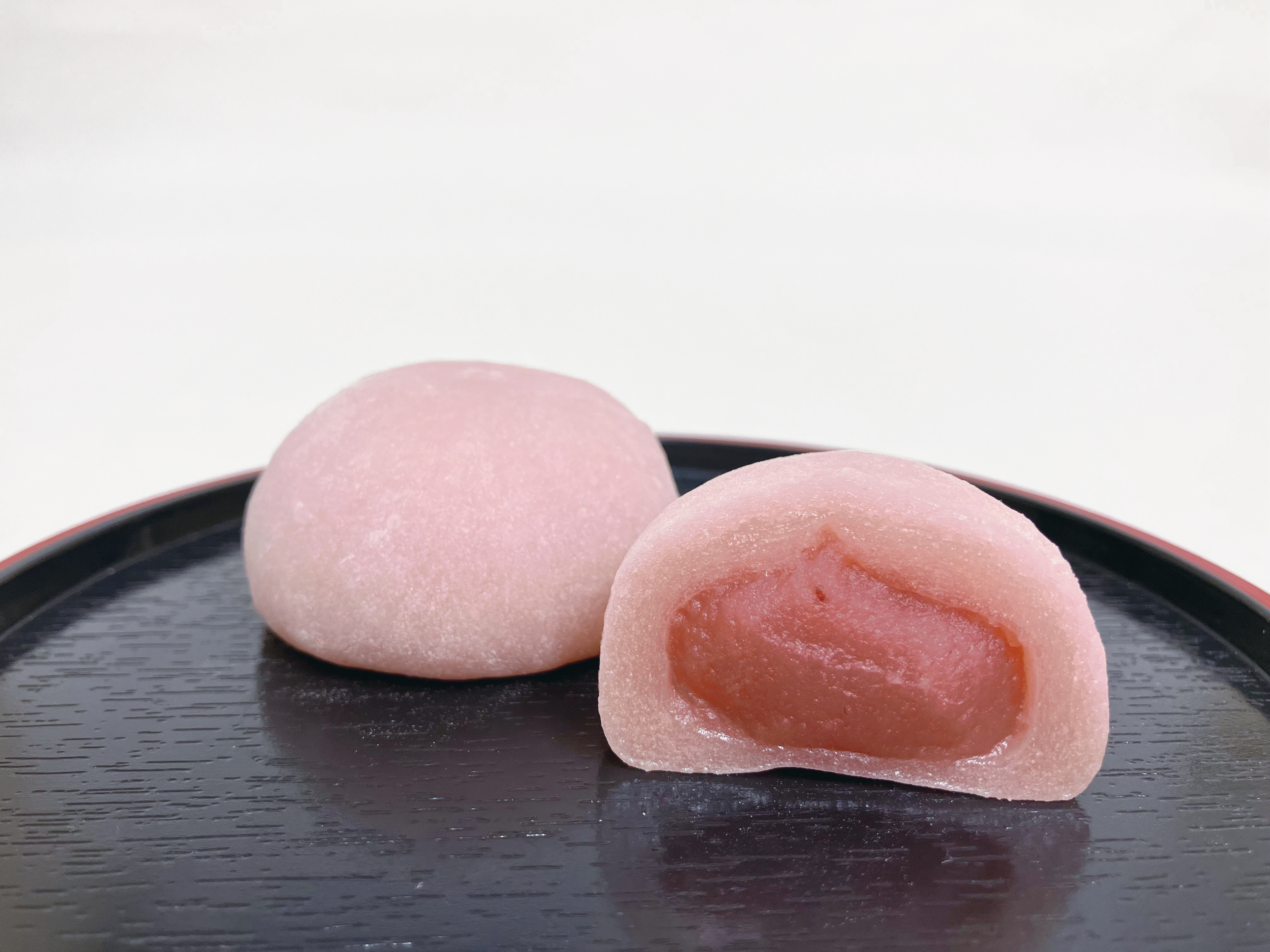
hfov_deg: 63.4
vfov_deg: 49.7
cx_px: 635
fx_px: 1027
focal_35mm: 28
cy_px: 476
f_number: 1.8
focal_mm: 3.99
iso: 50
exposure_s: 1/60
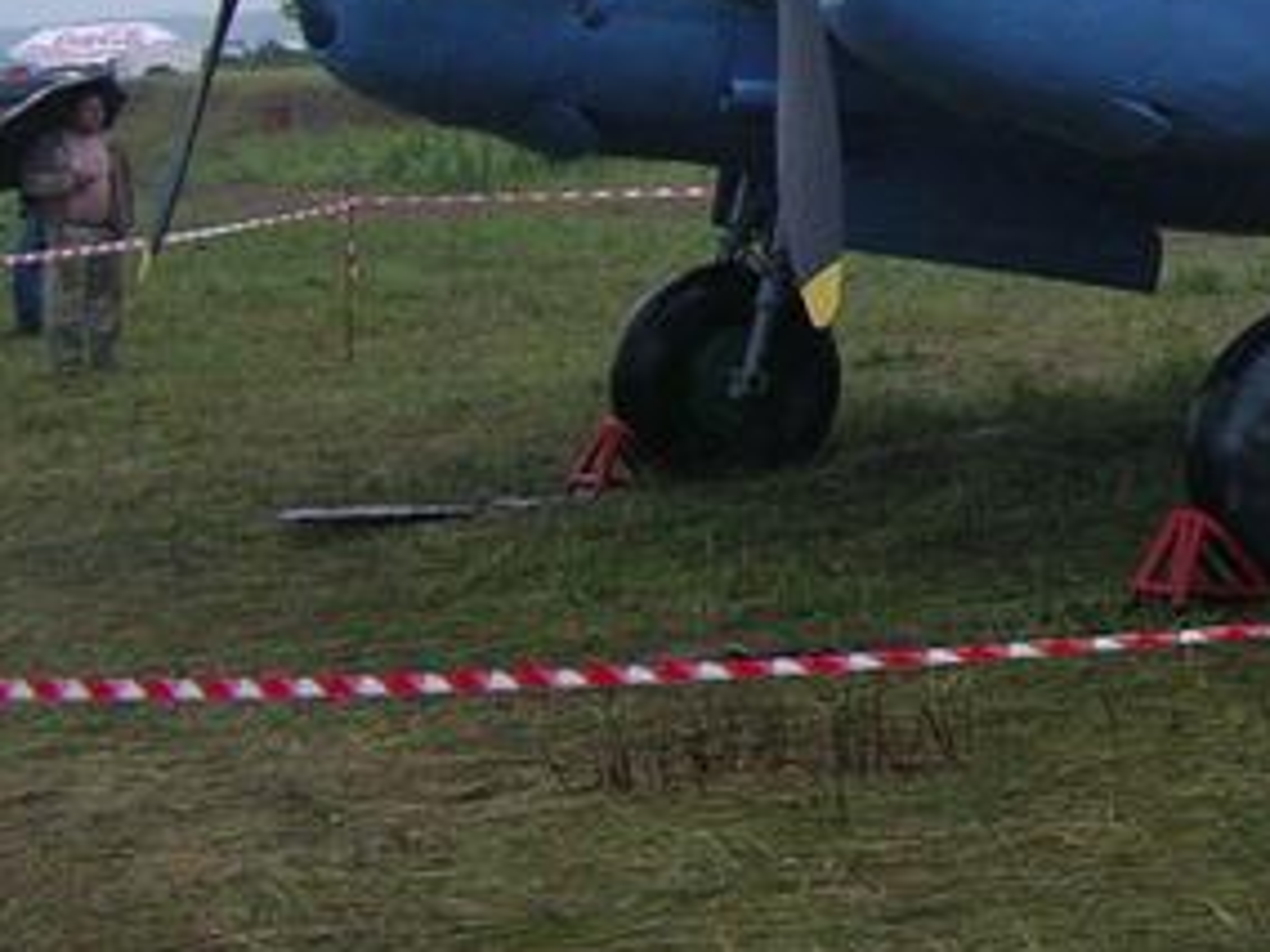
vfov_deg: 11.8
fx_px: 4549
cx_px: 1744
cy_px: -123
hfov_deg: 15.0
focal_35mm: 124
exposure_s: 1/100
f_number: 3
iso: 100
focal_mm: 6.9
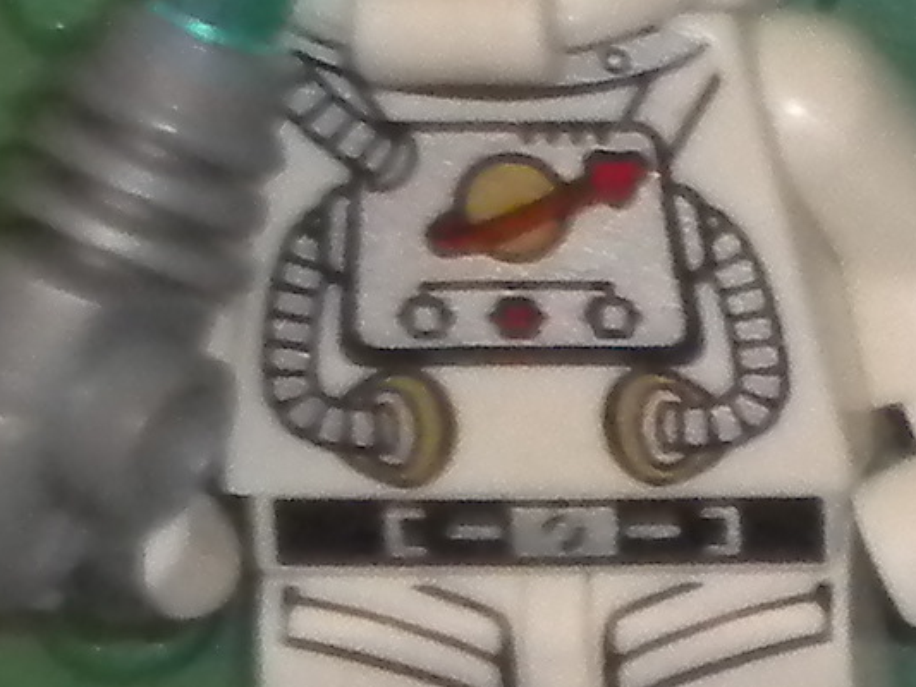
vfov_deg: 2.1
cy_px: 988
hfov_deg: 2.7
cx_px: 3071
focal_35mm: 718
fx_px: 19004
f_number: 5.9
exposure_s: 1/60
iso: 400
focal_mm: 18.9
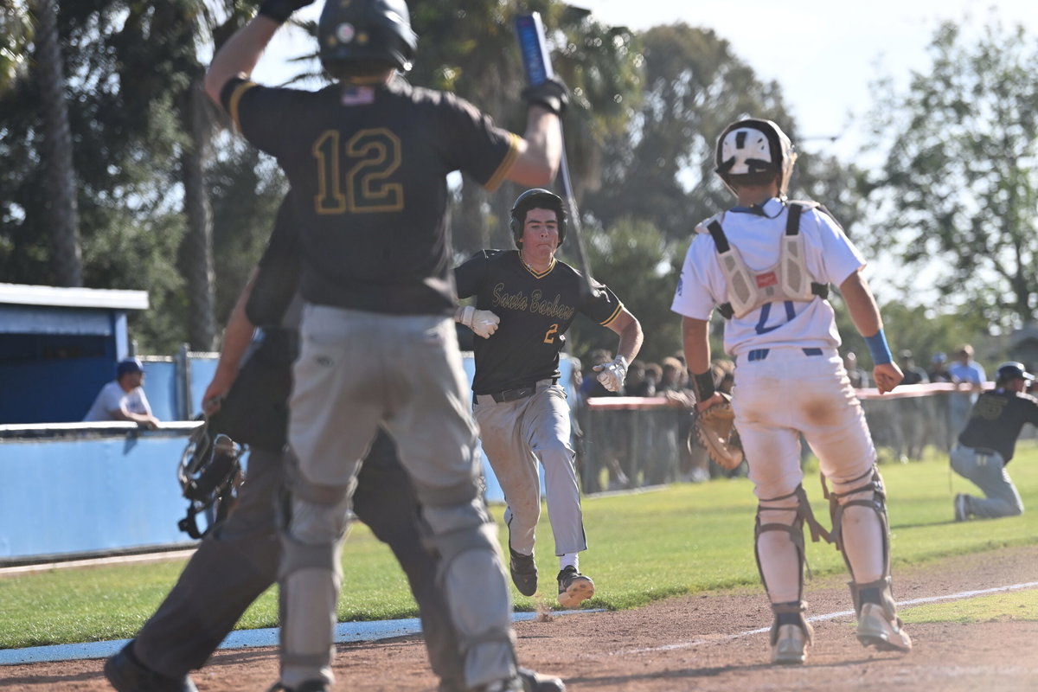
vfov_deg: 8.3
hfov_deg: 12.5
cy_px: 346
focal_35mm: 165
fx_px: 4757
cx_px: 519
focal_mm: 165
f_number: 4
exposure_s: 1/4000
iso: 500
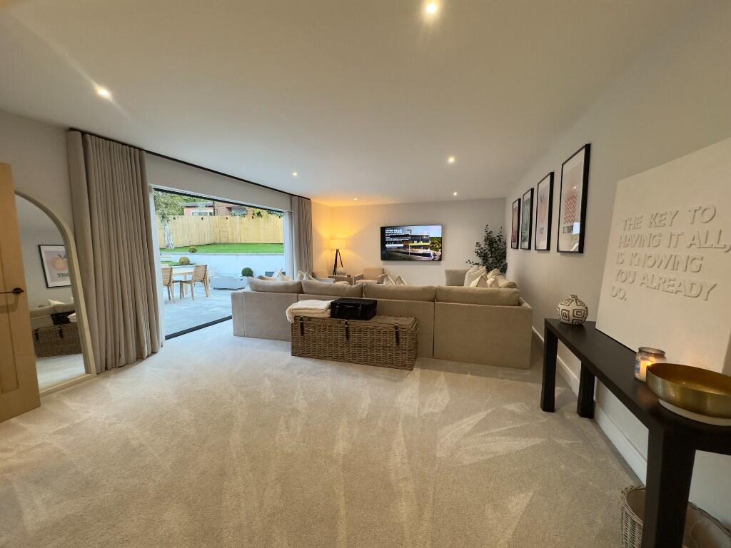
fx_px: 296
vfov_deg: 85.7
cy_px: 274
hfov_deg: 102.1
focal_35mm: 14
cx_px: 366
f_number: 2.2
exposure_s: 1/100
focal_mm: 2.22
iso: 320
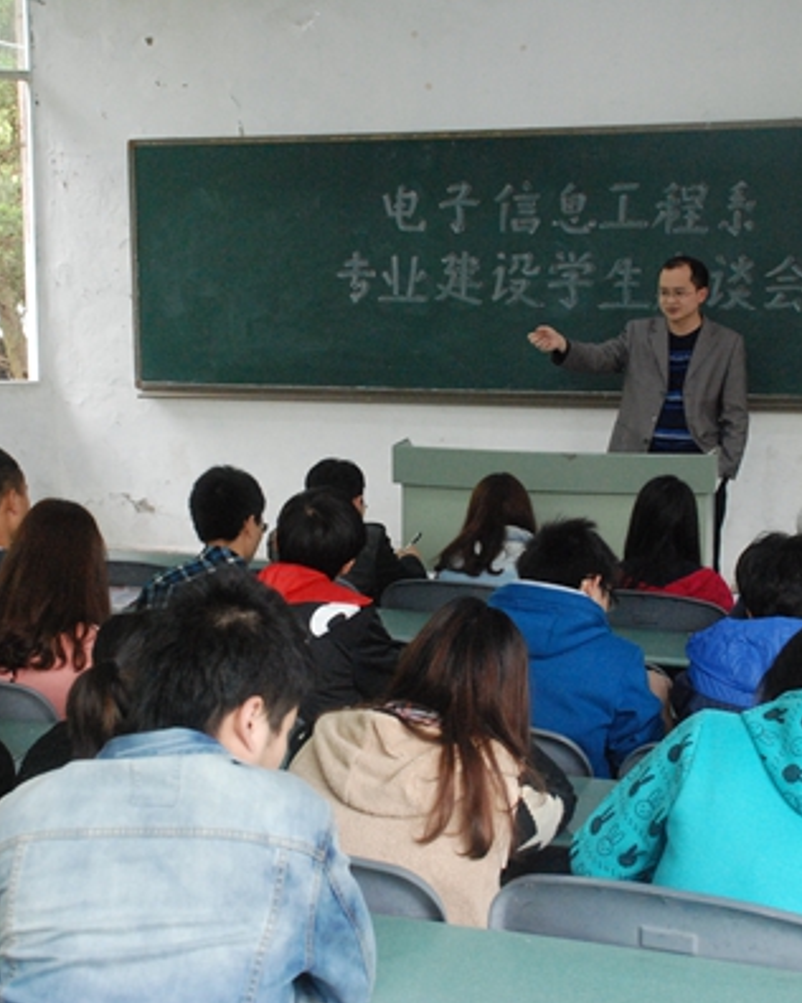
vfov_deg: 31.5
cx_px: 406
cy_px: 503
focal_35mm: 60
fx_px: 1780
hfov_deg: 25.4
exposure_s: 1/125
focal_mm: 28
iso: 1600
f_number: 5.6
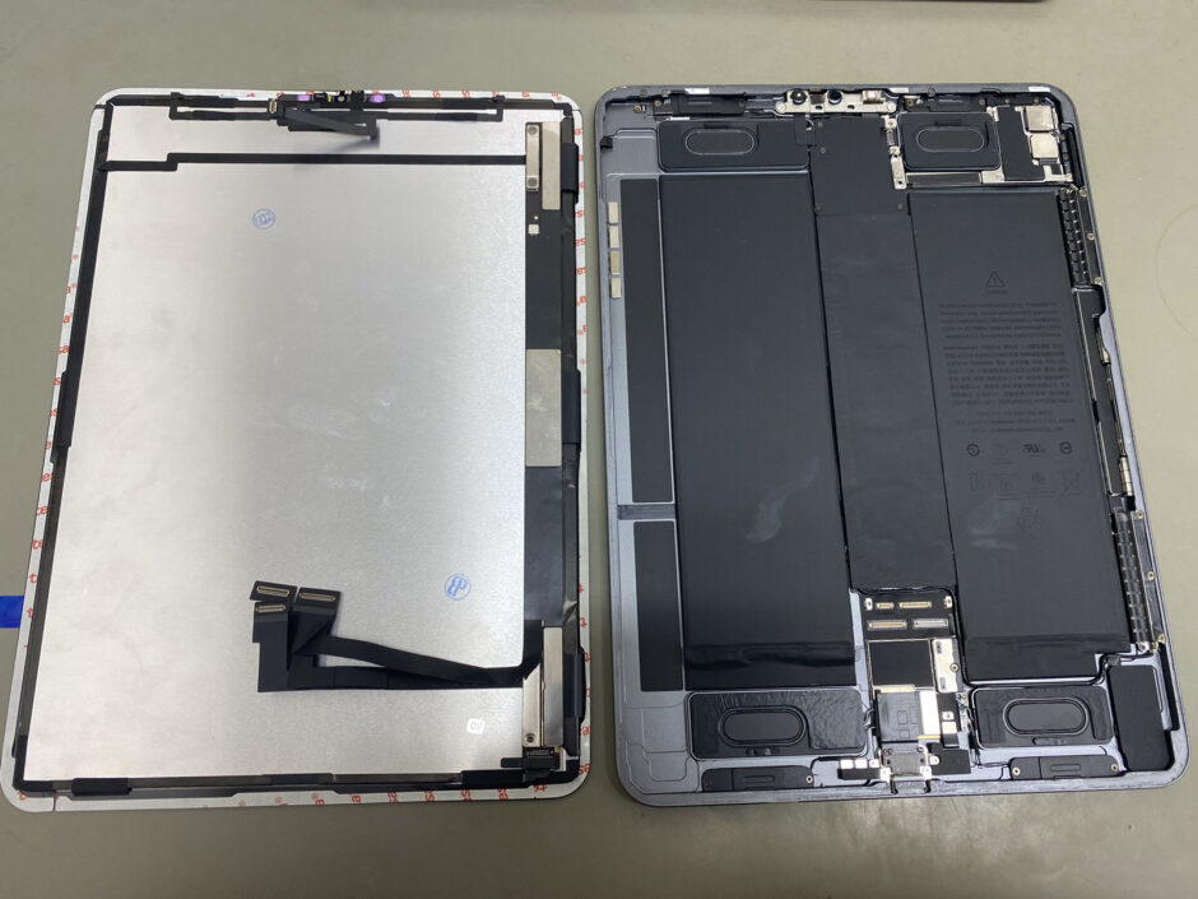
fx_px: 900
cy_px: 450
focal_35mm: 26
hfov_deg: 67.3
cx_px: 599
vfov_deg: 53.1
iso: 100
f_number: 1.8
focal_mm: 4.25
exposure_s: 1/100
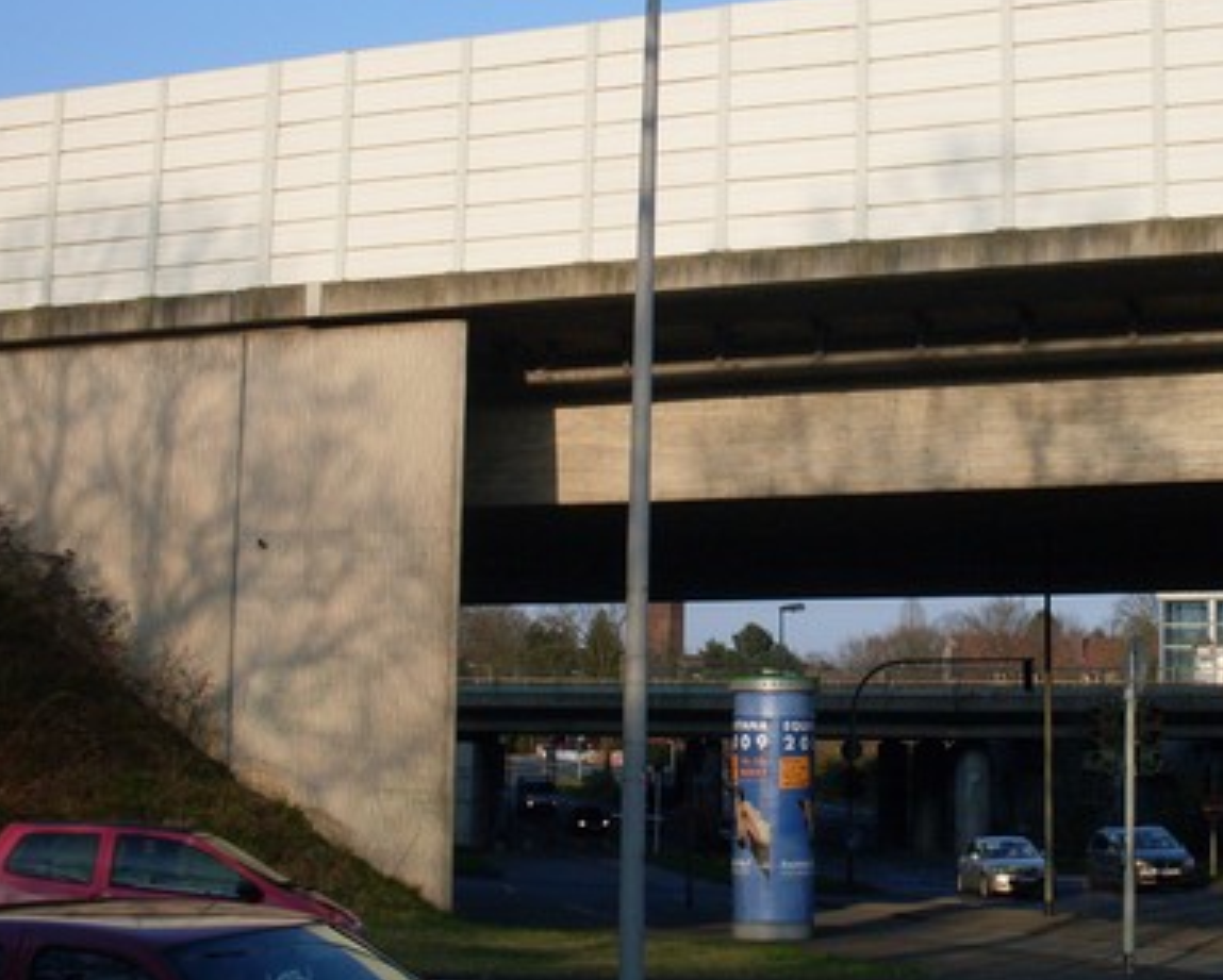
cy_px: 426
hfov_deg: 31.0
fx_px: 2173
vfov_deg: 25.4
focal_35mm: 60
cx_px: 872
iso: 80
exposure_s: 1/125
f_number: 8.4
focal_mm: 6.3
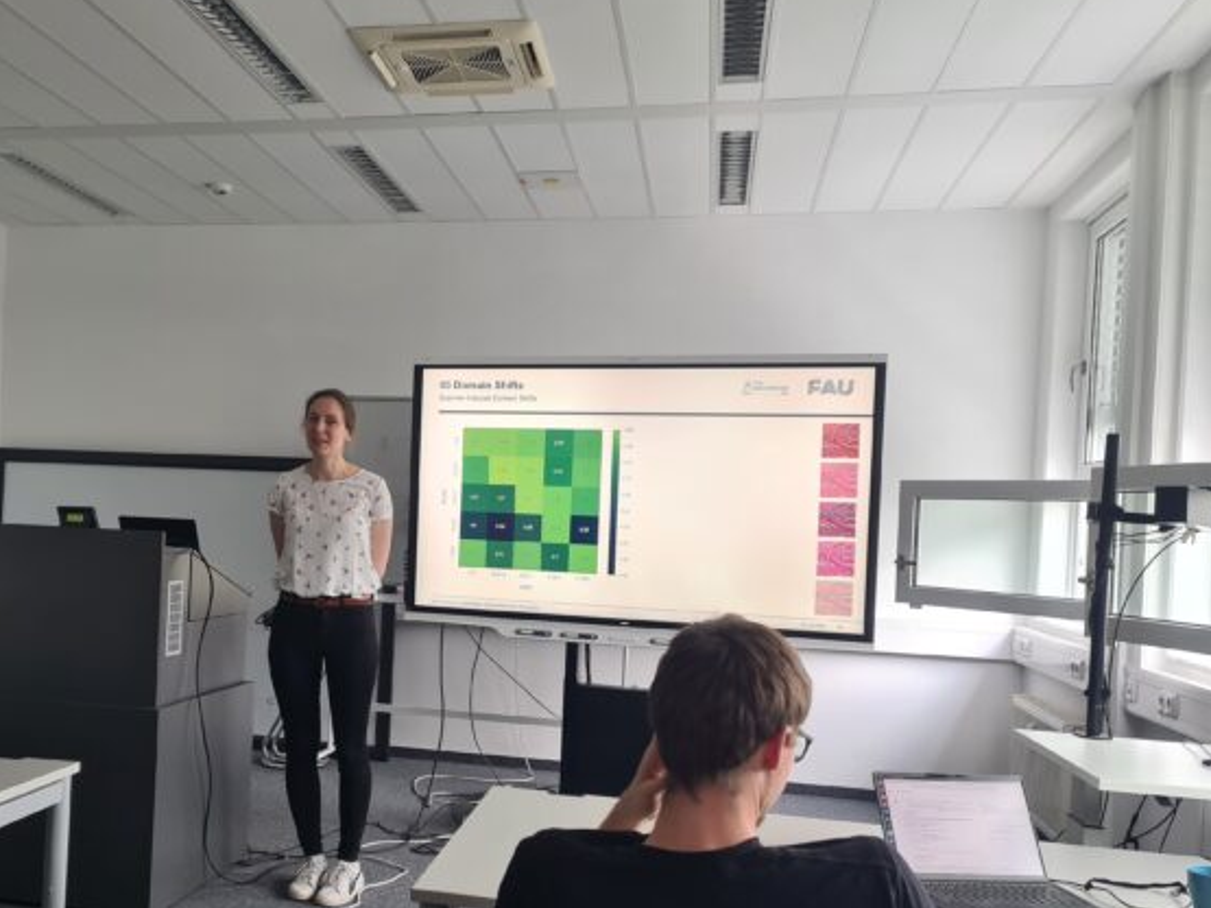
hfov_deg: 50.5
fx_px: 1259
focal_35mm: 36
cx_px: 415
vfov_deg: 39.5
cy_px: 528
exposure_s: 1/50
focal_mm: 5.4
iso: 80
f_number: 1.8
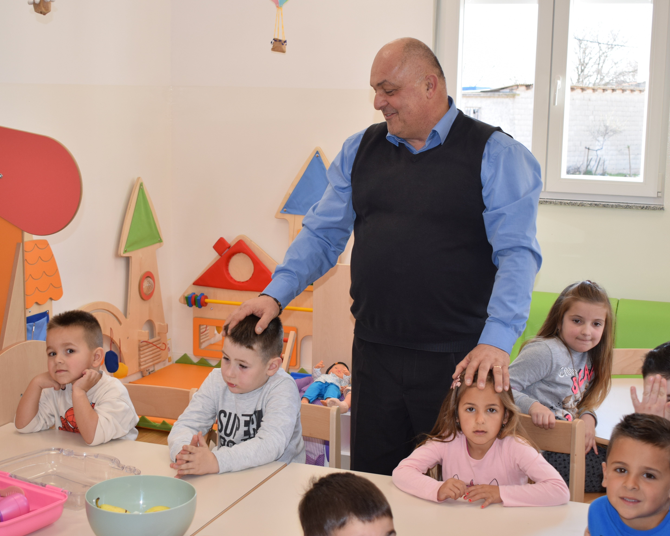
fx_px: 1150
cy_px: 267
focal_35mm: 58
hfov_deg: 32.5
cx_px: 330
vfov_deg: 26.2
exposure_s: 1/125
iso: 360
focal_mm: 34
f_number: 5.6
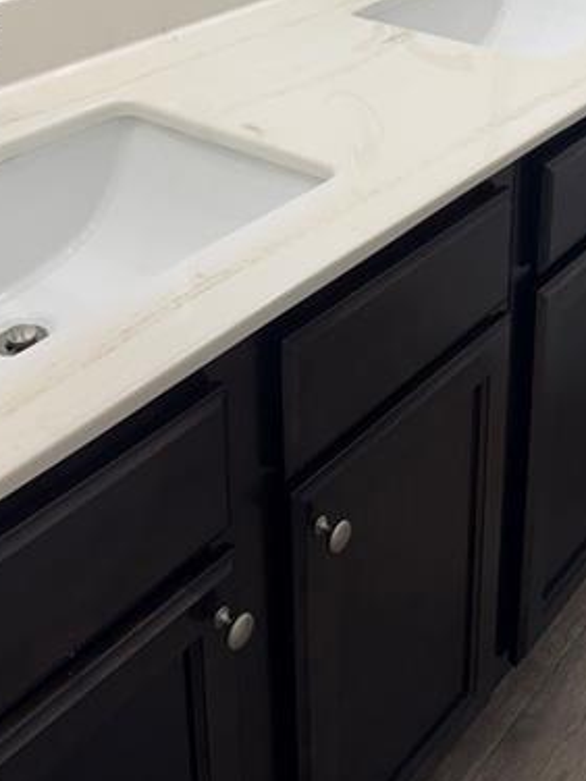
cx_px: 335
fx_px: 1106
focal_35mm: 49
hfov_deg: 29.6
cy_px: 60
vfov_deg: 36.2
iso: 50
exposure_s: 1/132
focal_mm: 6.76
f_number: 1.78
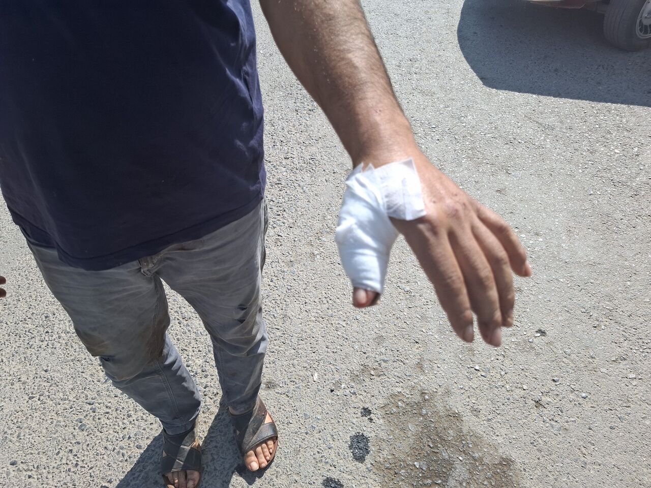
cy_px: 244
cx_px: 326
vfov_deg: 58.9
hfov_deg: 73.9
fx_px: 433
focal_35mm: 23
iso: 50
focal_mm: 5.54
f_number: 1.8
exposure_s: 1/864
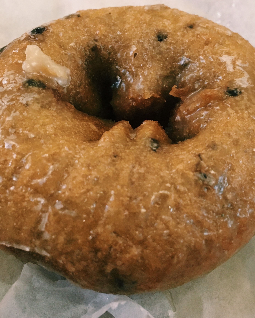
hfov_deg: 36.4
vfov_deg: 44.6
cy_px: 131
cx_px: 151
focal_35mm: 41
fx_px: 387
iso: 200
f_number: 2.2
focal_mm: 4.15
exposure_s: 1/24
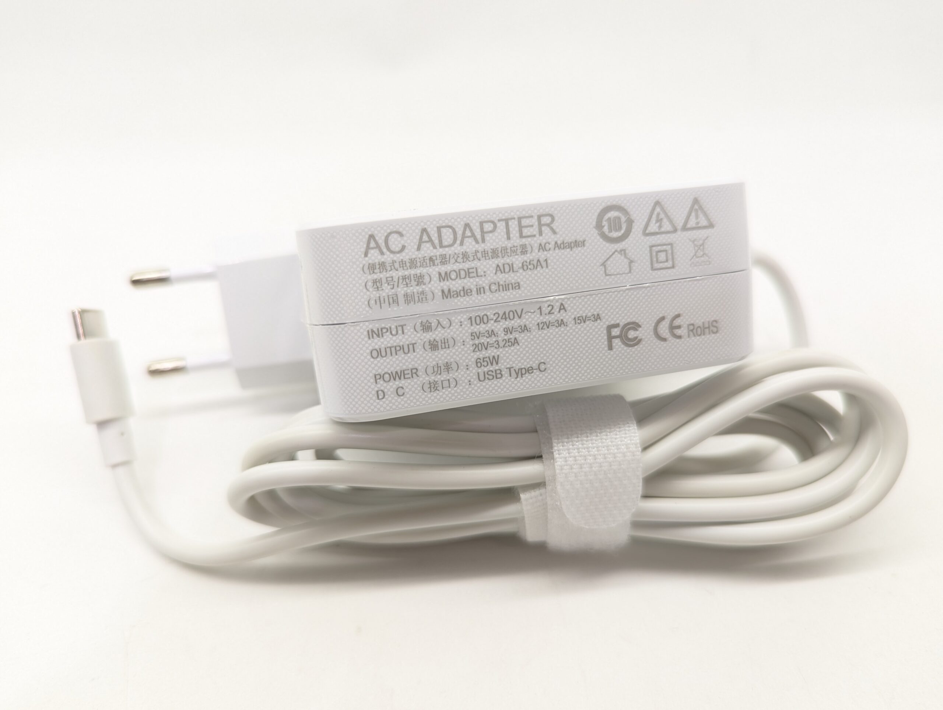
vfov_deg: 56.9
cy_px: 355
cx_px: 472
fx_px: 655
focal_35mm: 24
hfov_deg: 71.5
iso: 70
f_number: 1.85
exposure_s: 1/90
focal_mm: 6.81
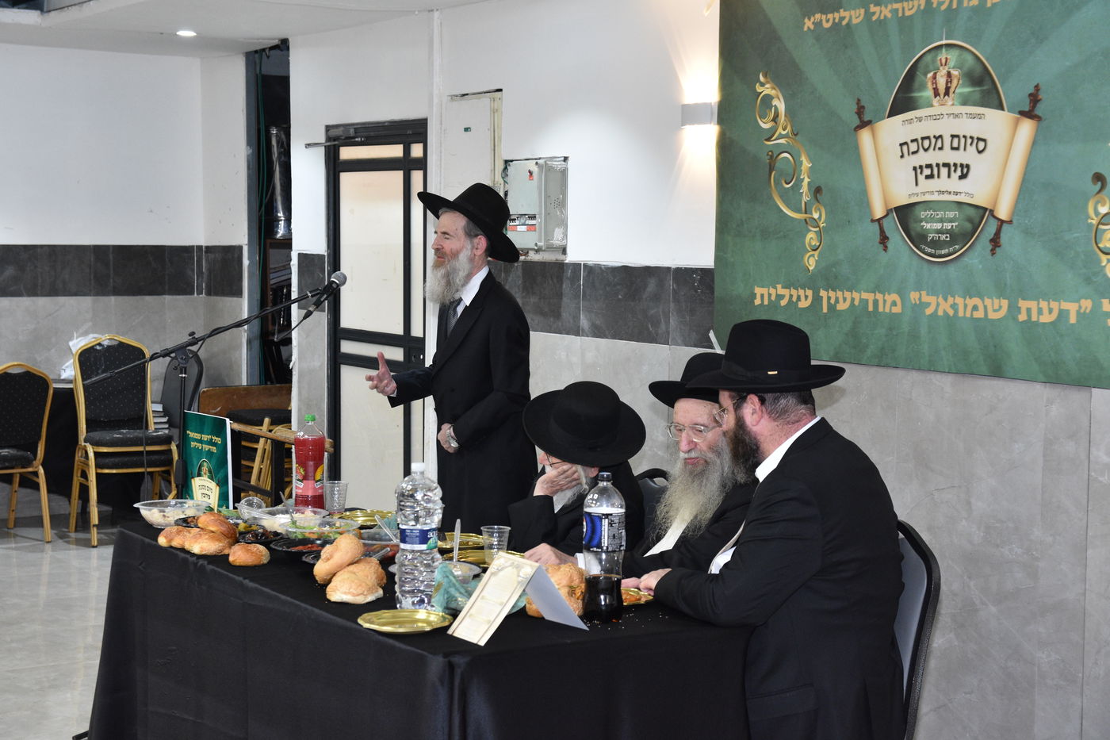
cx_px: 555
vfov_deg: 22.6
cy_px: 370
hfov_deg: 33.4
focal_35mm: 60
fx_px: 1850
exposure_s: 1/160
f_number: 4.5
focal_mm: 40
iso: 1250
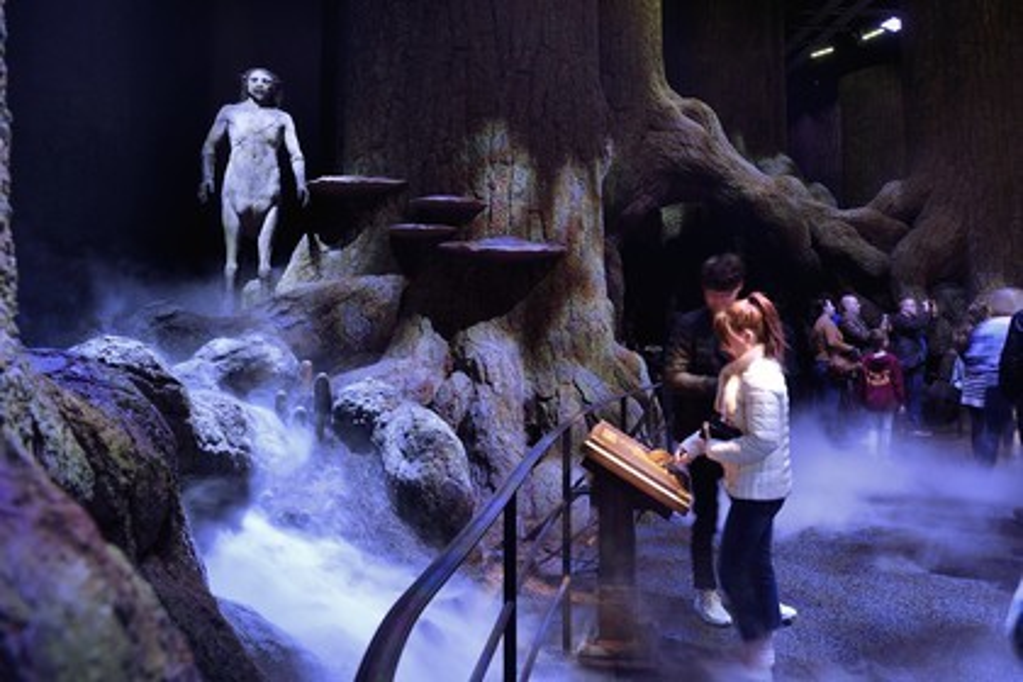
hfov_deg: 73.7
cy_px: 341
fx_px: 682
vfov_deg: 53.1
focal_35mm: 24
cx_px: 512
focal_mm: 24
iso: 1600
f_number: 6.3
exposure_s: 1/5
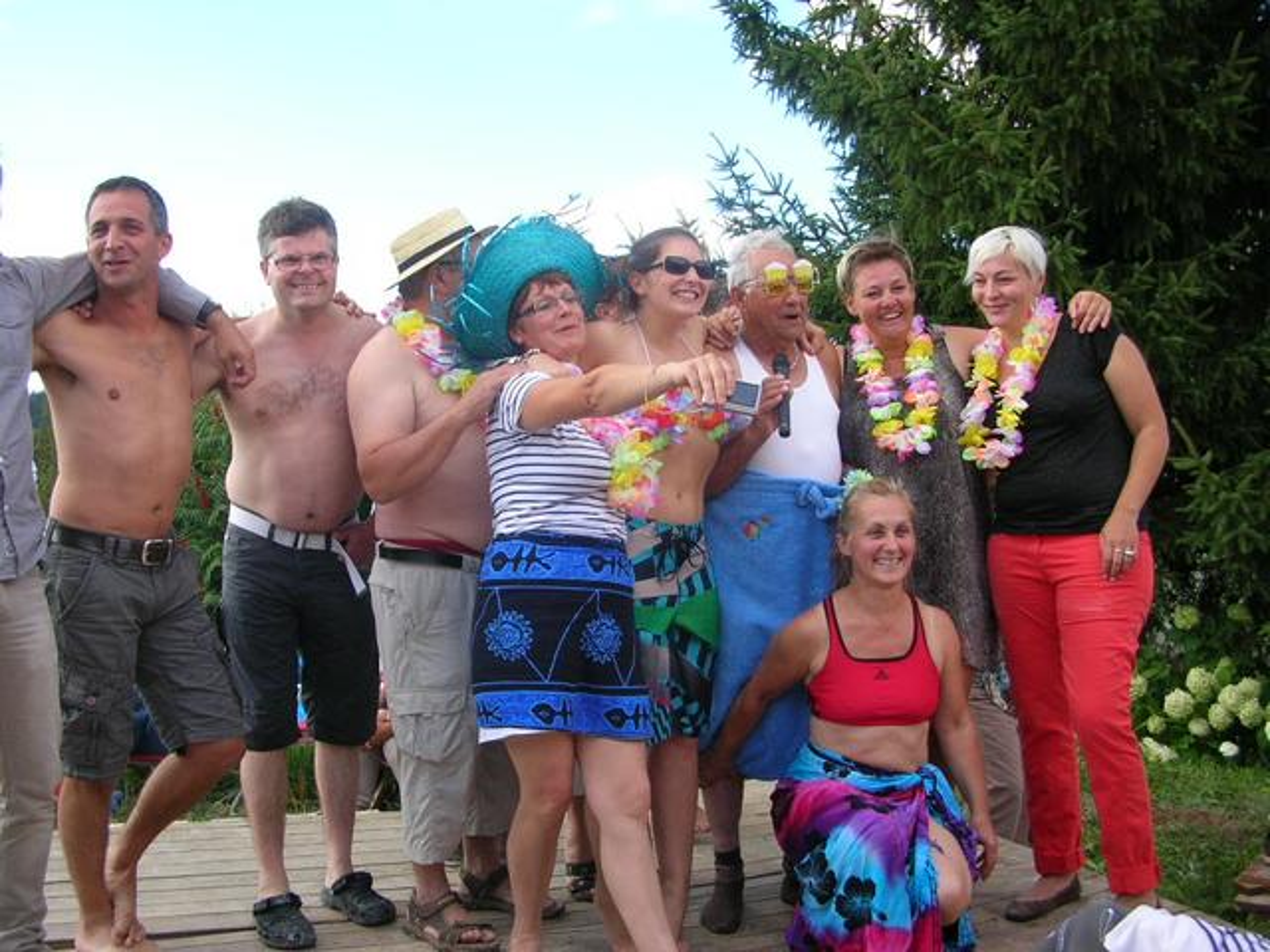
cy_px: 476
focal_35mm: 35
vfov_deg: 40.7
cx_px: 635
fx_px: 1284
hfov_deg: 52.6
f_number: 2.8
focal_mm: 5.8
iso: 50
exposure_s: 1/245
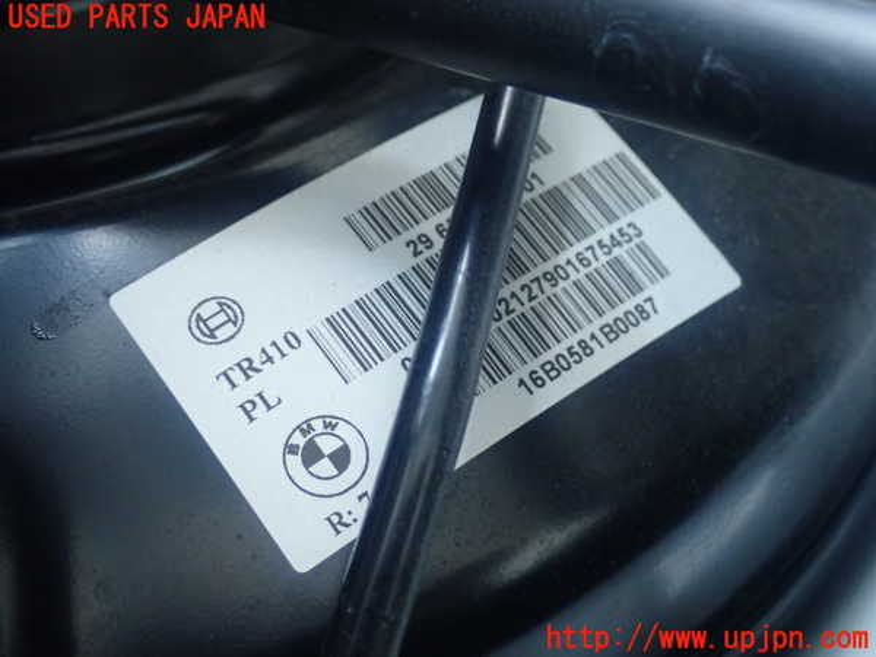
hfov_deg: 38.9
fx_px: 1240
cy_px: 328
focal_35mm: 49
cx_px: 438
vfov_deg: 29.7
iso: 500
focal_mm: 8.99
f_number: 3.2
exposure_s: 1/50
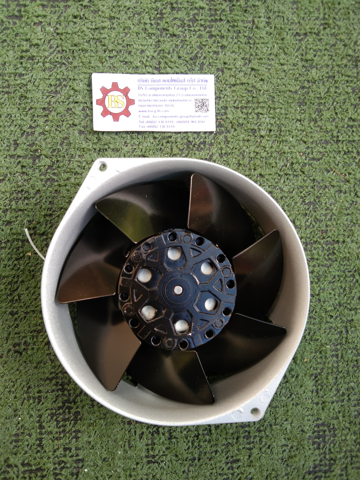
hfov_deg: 46.8
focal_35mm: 30
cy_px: 240
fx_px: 416
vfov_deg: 60.0
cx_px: 180
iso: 115
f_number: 2.2
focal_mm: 3.65
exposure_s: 1/50
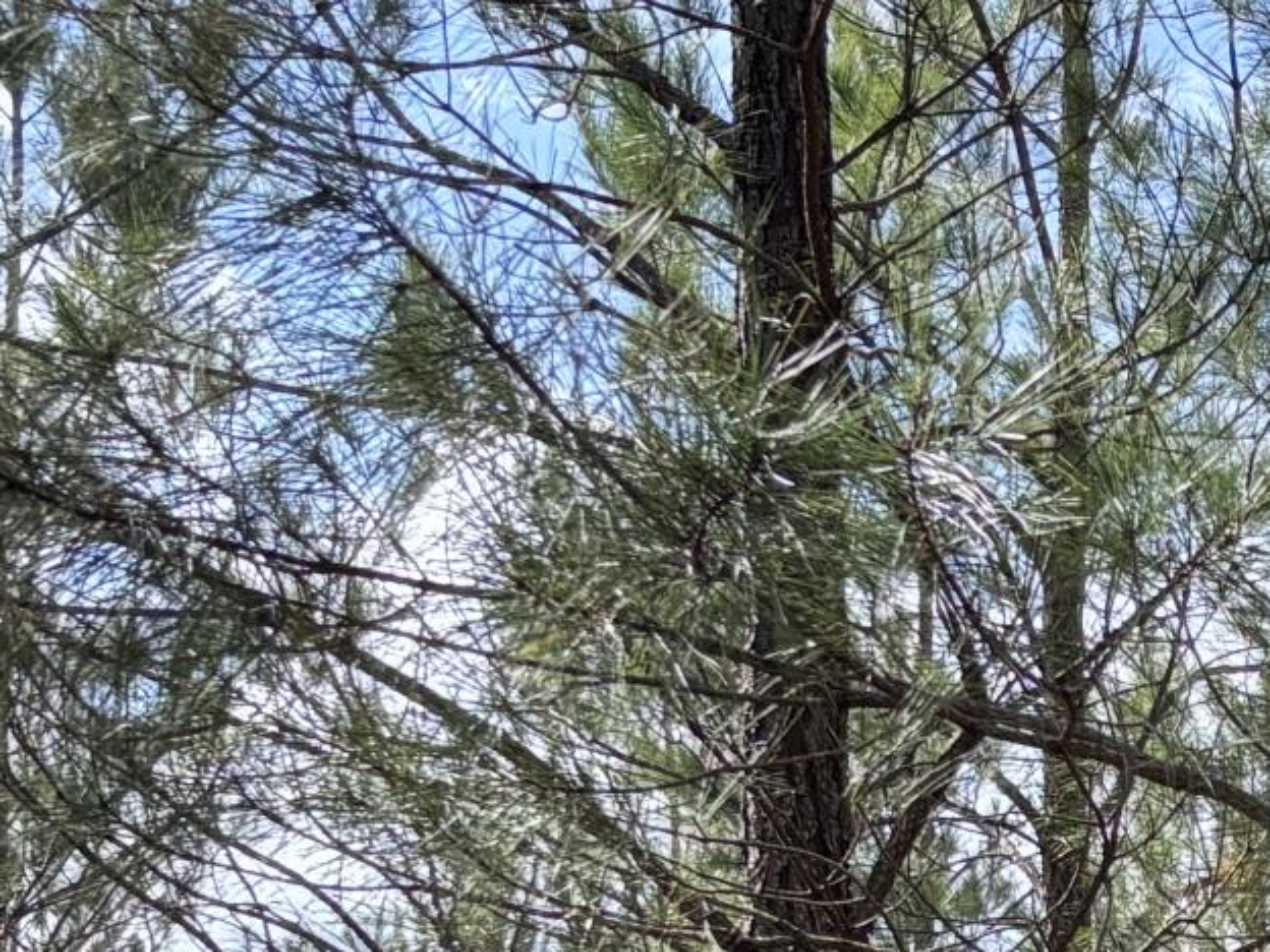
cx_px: 1549
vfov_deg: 11.1
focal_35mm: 125
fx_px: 4586
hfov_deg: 15.2
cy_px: 1644
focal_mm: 5.96
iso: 50
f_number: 1.6
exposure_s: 1/662
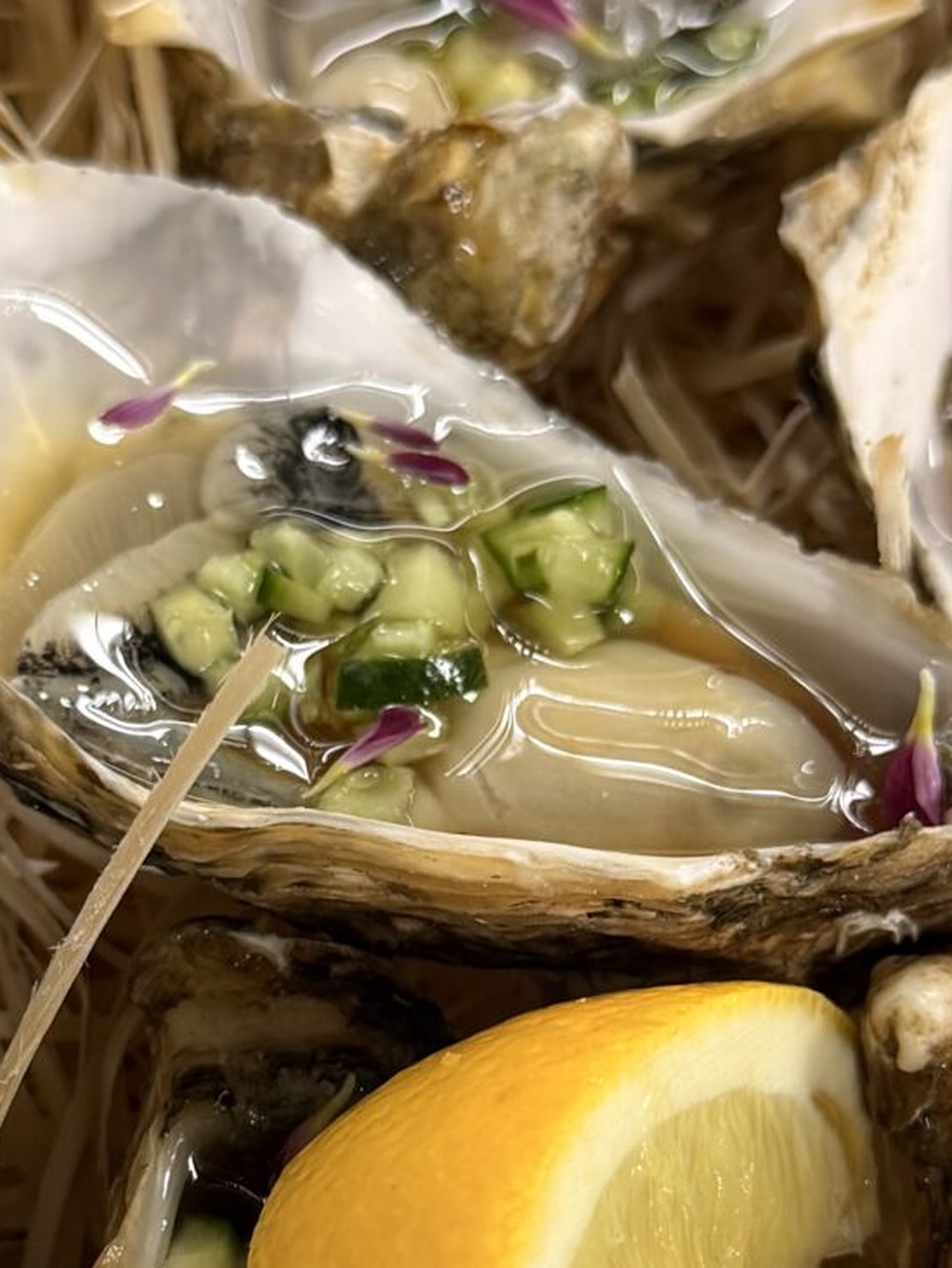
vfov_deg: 23.0
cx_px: 309
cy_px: 982
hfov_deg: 17.5
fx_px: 3078
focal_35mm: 84
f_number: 1.78
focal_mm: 6.76
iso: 125
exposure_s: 1/50
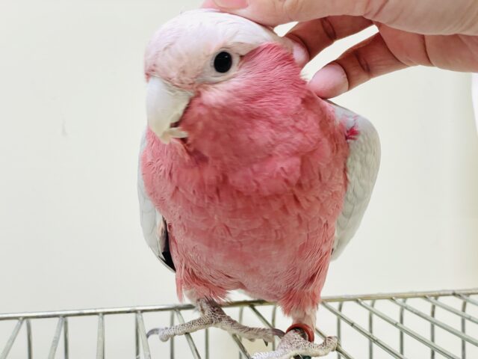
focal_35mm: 52
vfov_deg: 28.0
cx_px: 239
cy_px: 180
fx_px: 718
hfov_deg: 36.8
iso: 100
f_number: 2
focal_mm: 6
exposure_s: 1/99
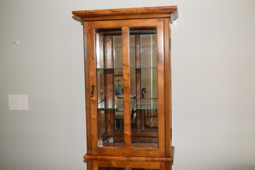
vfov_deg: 29.9
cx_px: 128
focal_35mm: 45
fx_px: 319
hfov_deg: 43.6
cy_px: 85
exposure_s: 1/100
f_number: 5
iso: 800
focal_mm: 30
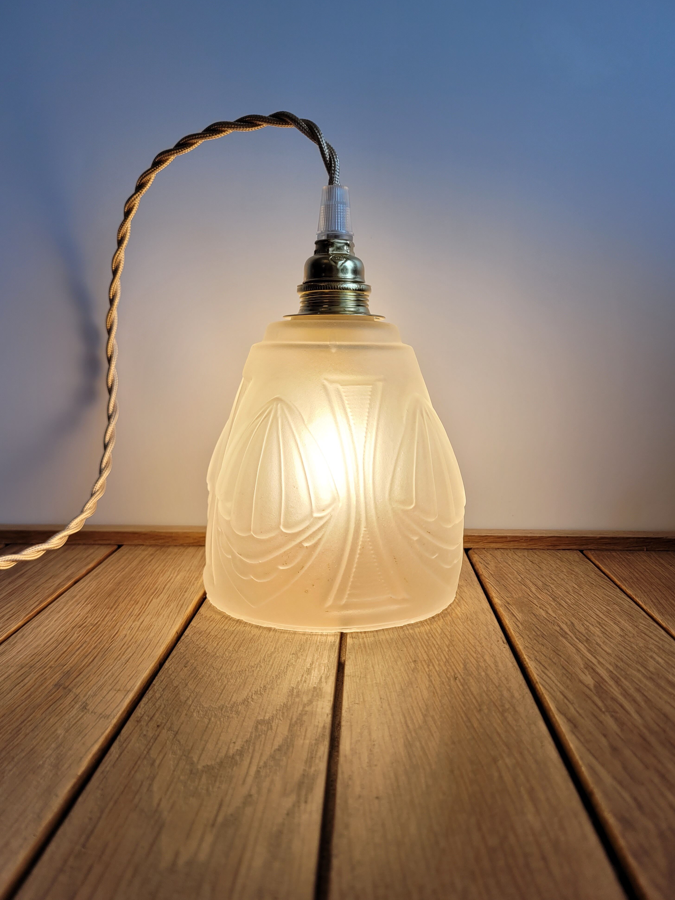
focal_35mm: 27
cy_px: 453
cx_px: 336
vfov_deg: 65.3
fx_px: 702
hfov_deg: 51.4
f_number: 1.8
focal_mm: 5.4
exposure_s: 1/358
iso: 40
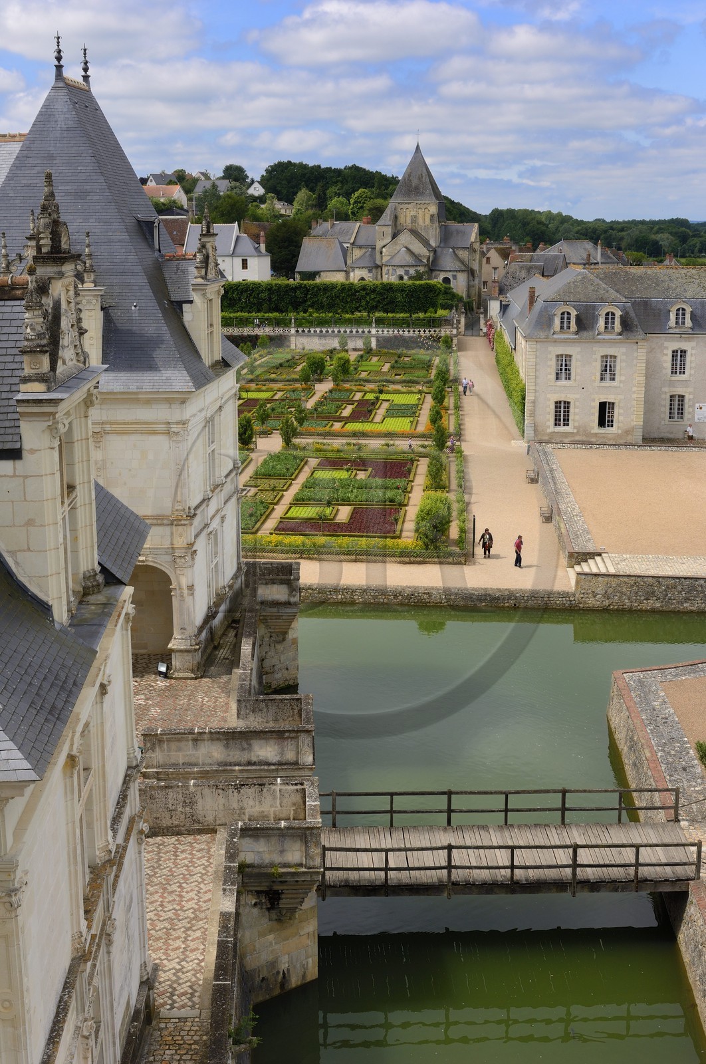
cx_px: 353
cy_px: 532
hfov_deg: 31.8
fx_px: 1239
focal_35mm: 42
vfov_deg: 46.5
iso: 100
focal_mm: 28
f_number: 8.5
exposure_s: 1/160
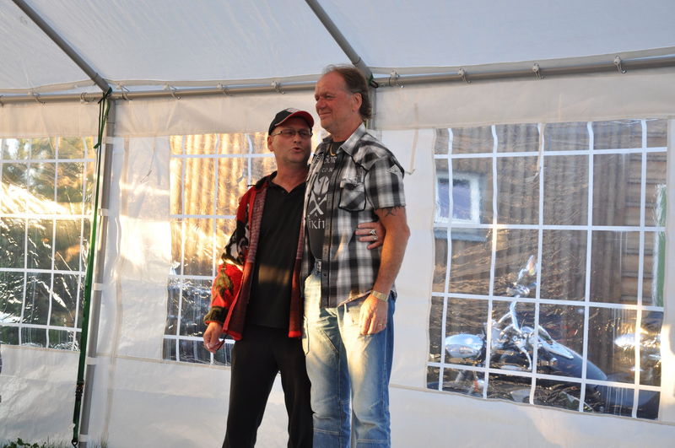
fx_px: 1348
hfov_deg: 28.1
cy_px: 224
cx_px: 338
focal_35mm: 72
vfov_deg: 18.9
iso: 320
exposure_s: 1/50
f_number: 6.3
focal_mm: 48
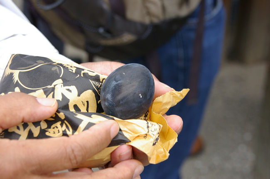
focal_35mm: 80
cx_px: 135
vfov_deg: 17.1
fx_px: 596
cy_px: 90
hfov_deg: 25.5
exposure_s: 1/100
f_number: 7.1
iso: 200
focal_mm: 53
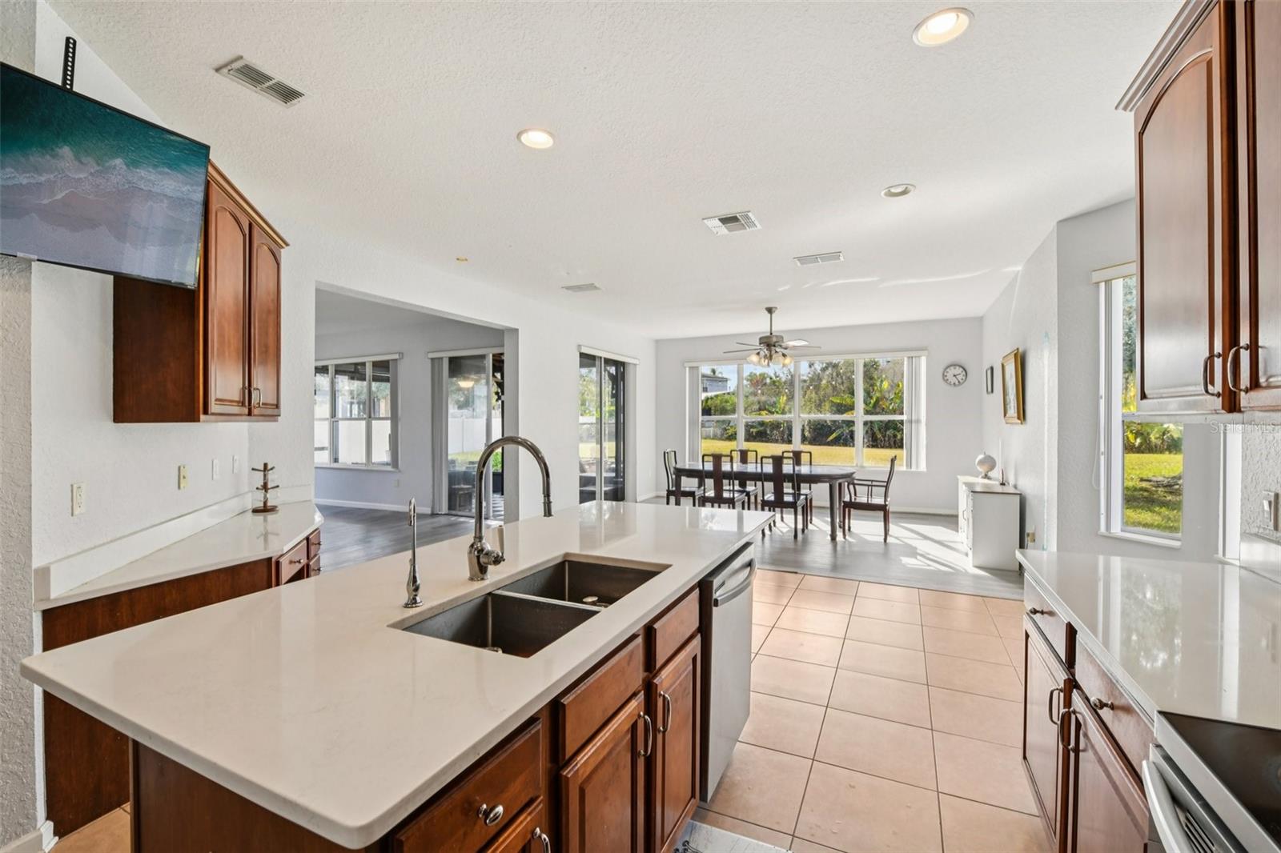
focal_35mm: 15
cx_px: 640
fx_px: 534
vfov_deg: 77.3
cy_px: 426
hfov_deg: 100.4
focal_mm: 15
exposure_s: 1/80
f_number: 8
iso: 400
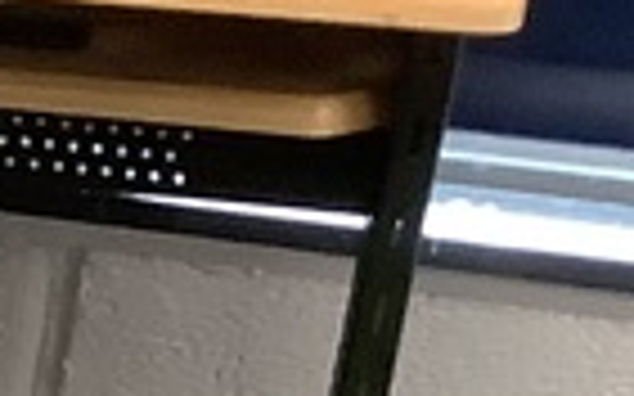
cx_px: -1434
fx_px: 4128
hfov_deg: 7.5
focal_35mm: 239
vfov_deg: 5.3
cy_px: 1040
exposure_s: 1/60
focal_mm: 3.3
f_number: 2.4
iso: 250
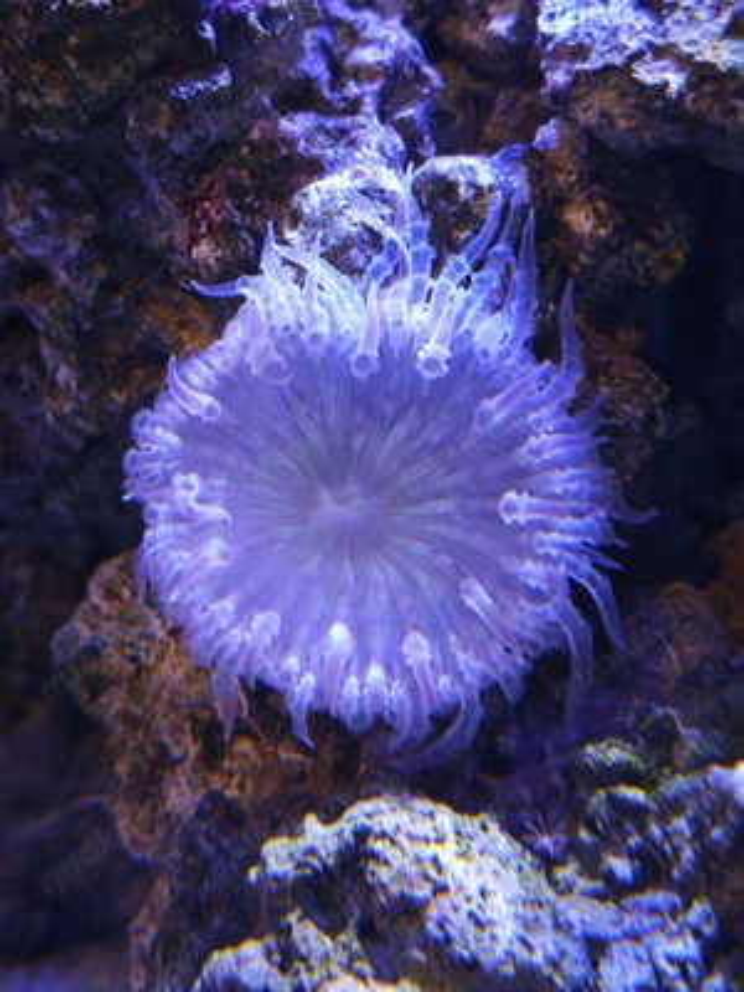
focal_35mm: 53
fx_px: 1519
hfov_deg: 27.5
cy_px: 496
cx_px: 372
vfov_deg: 36.2
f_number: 1.62
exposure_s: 1/50
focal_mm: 6.55
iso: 250
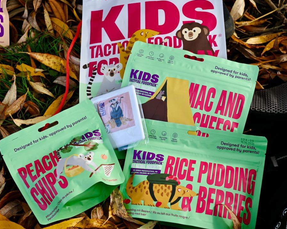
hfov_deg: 38.7
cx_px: 166
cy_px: 113
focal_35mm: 48
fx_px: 408
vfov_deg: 31.4
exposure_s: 1/250
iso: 200
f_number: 5
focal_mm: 28
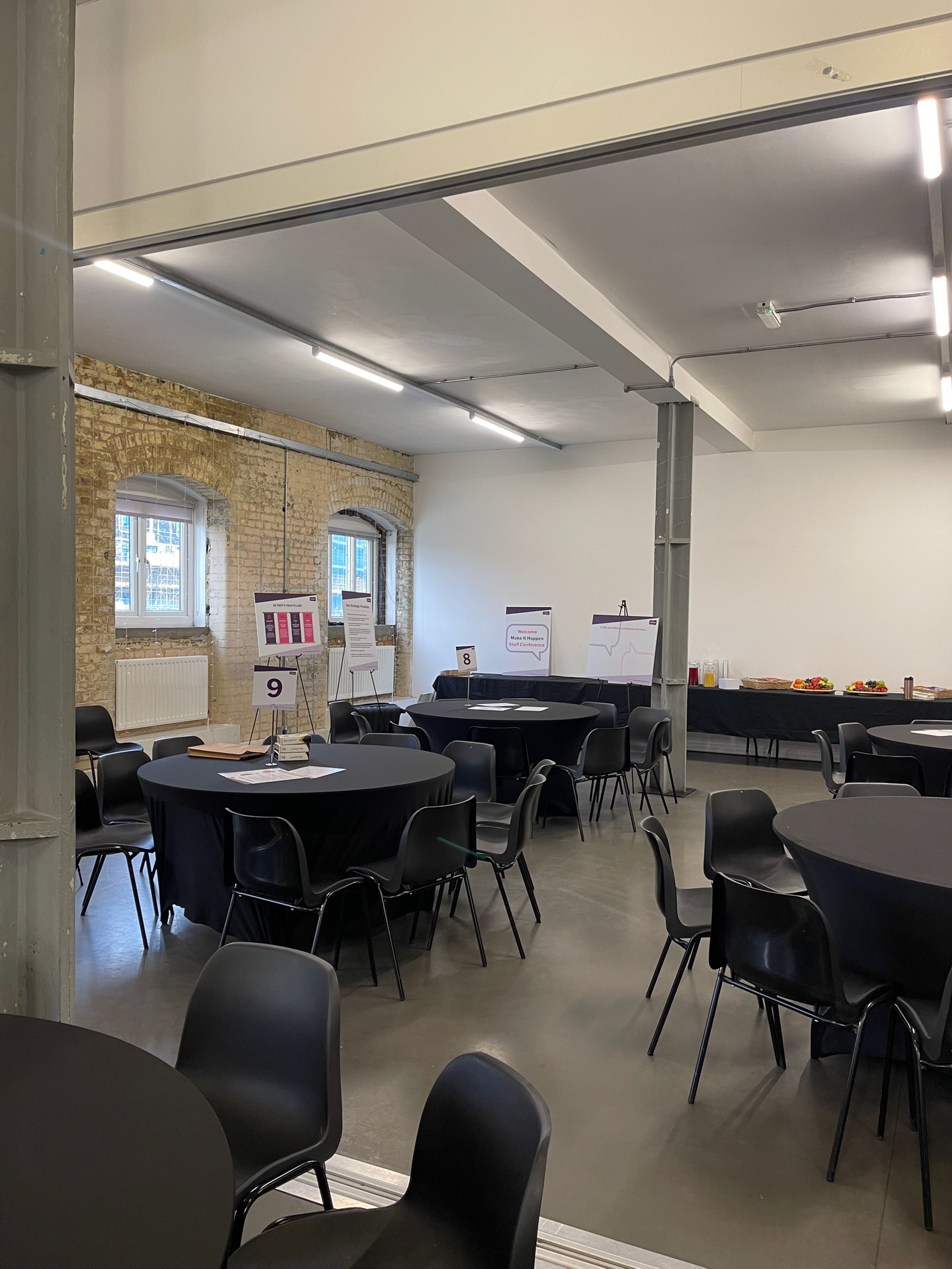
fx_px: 917
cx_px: 476
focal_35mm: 25
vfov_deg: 69.4
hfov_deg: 54.9
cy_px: 634
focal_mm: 5.1
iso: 100
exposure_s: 1/50
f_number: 1.6
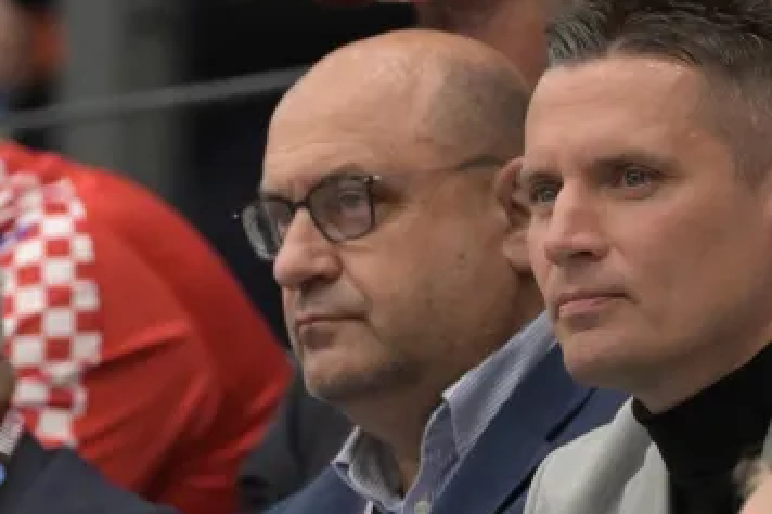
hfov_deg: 2.4
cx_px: 330
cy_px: 417
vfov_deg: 1.6
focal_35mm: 854
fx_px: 18304
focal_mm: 400
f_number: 4
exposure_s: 1/400
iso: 2500
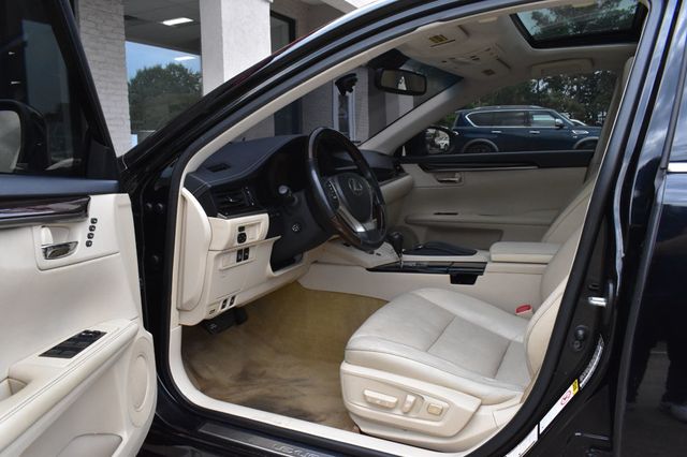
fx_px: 515
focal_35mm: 27
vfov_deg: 47.9
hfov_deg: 67.4
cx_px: 344
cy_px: 228
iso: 2500
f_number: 13
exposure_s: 1/800
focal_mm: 18
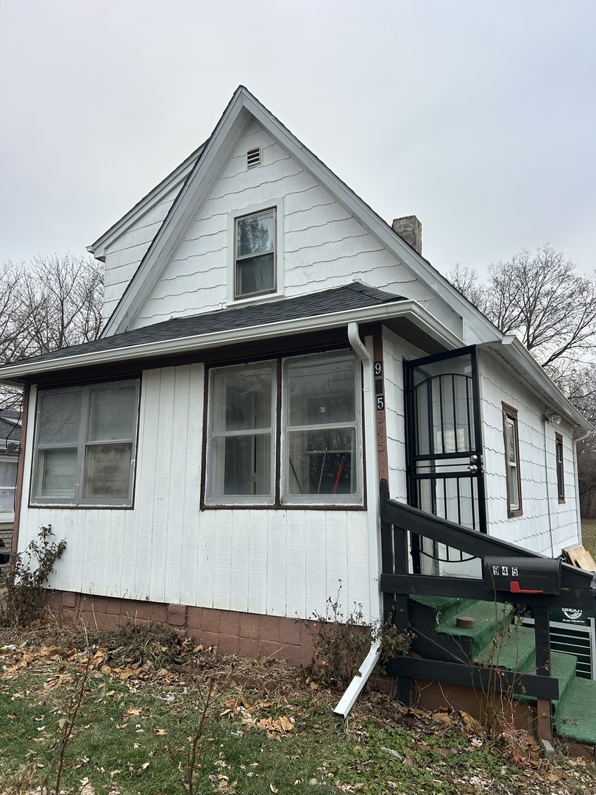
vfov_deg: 67.3
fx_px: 597
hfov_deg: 53.1
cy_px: 398
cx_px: 298
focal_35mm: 26
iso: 50
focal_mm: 5.7
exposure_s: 1/121
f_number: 1.5
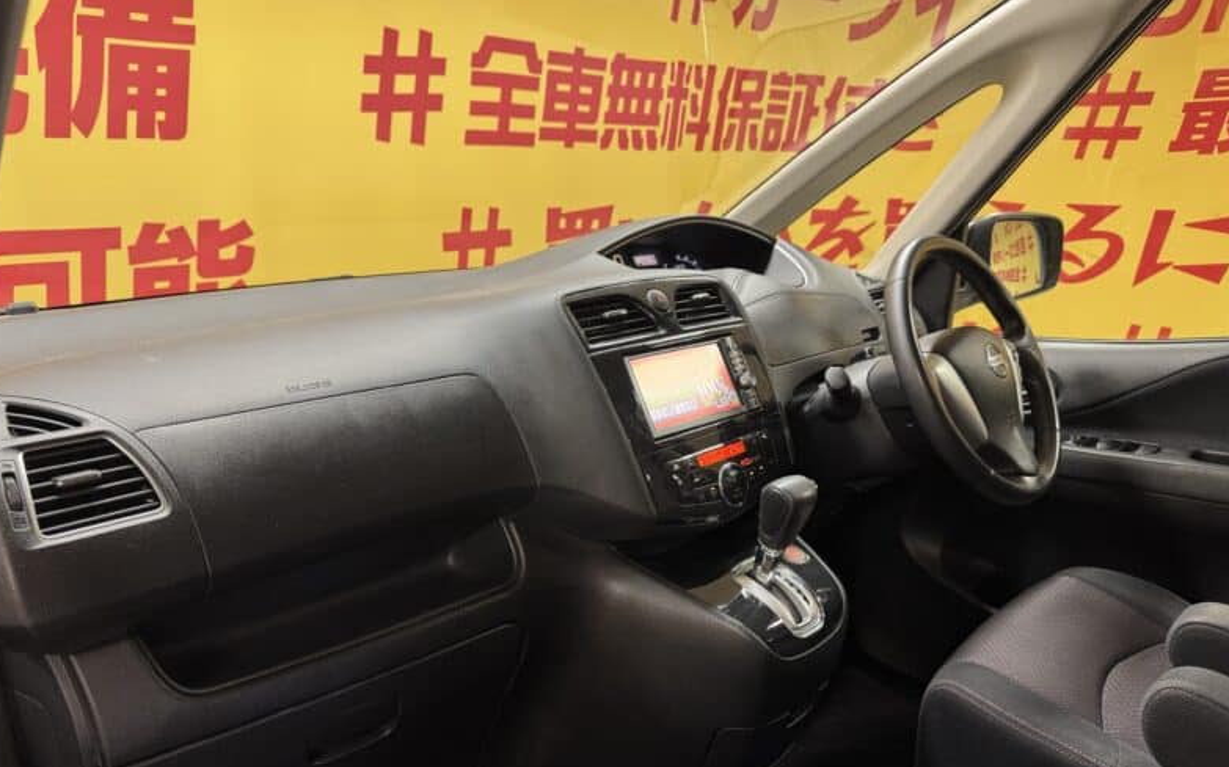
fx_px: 871
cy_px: 445
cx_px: 604
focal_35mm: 26
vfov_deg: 47.4
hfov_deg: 70.4
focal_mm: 6.76
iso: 160
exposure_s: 1/50
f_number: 1.78
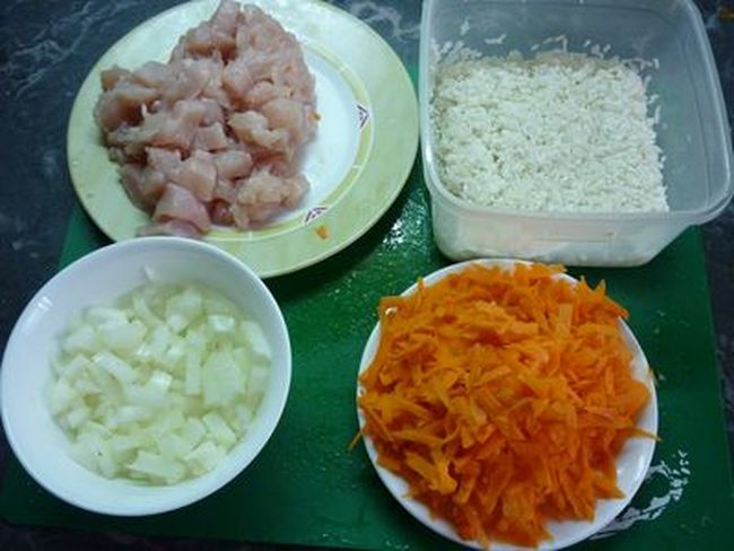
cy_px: 276
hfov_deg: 55.3
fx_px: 700
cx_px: 367
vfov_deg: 43.0
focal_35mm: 33
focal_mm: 5.5
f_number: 2.8
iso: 250
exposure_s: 1/30
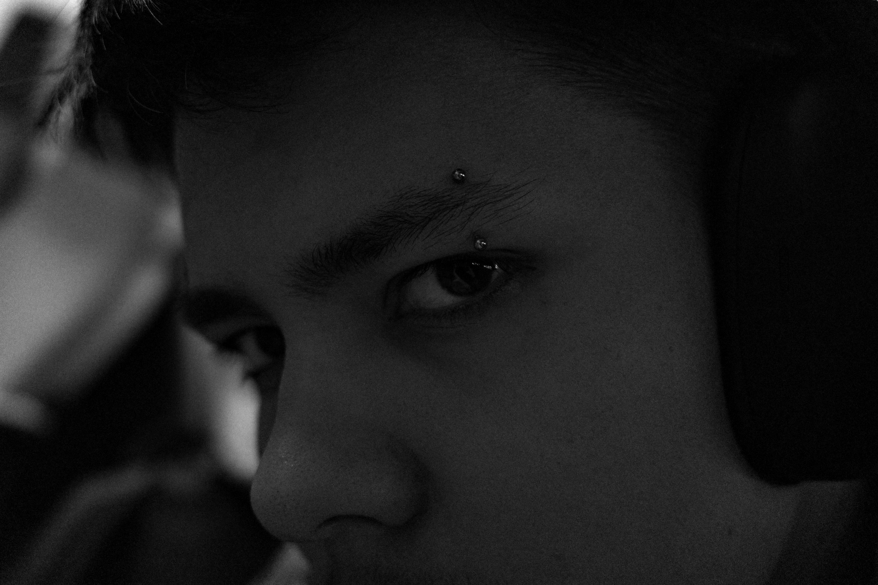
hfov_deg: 48.5
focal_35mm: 40
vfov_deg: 33.4
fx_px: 975
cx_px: 439
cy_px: 292
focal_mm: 26
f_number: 2.8
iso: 5000
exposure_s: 1/400
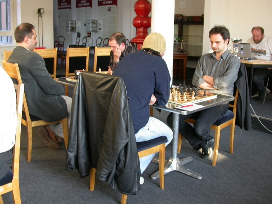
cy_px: 102
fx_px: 299
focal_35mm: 38
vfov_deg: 37.7
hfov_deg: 49.0
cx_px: 136
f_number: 2.6
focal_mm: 7.85
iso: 100
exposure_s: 1/12.7
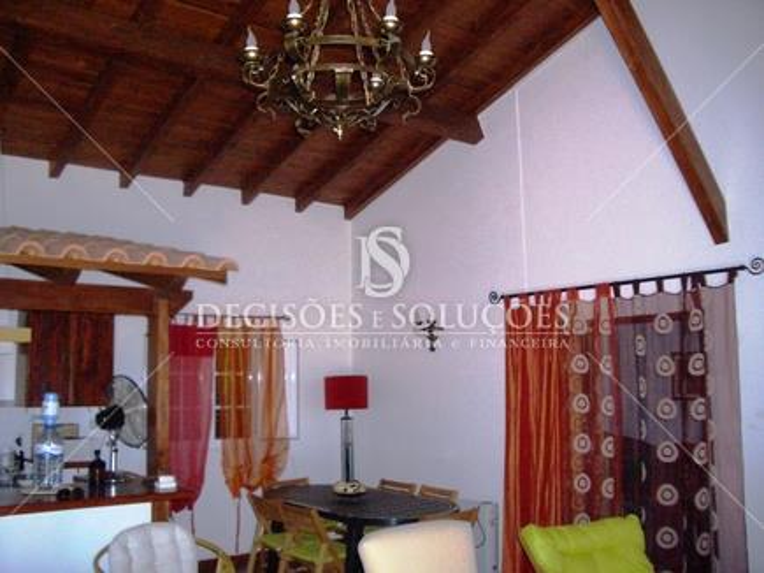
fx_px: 772
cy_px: 286
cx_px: 382
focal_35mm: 35
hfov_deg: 52.6
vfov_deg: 40.7
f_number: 2.6
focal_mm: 5.8
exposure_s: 1/60
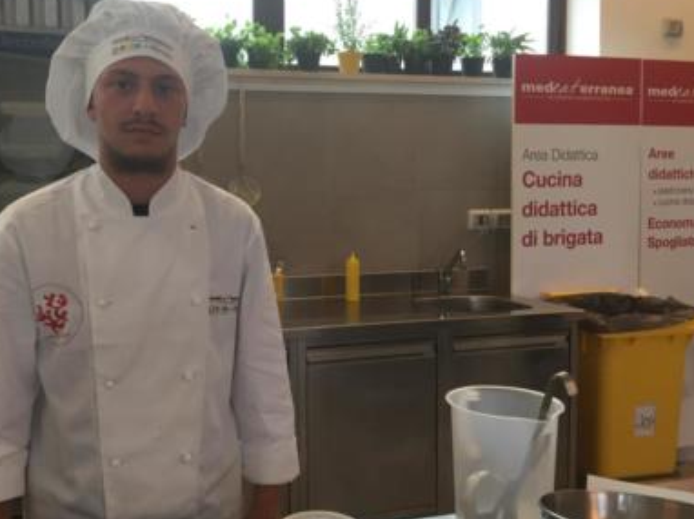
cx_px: 267
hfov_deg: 48.6
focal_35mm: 38
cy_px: 226
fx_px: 761
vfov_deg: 37.6
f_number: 2.2
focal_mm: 4.15
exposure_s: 1/33
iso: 40
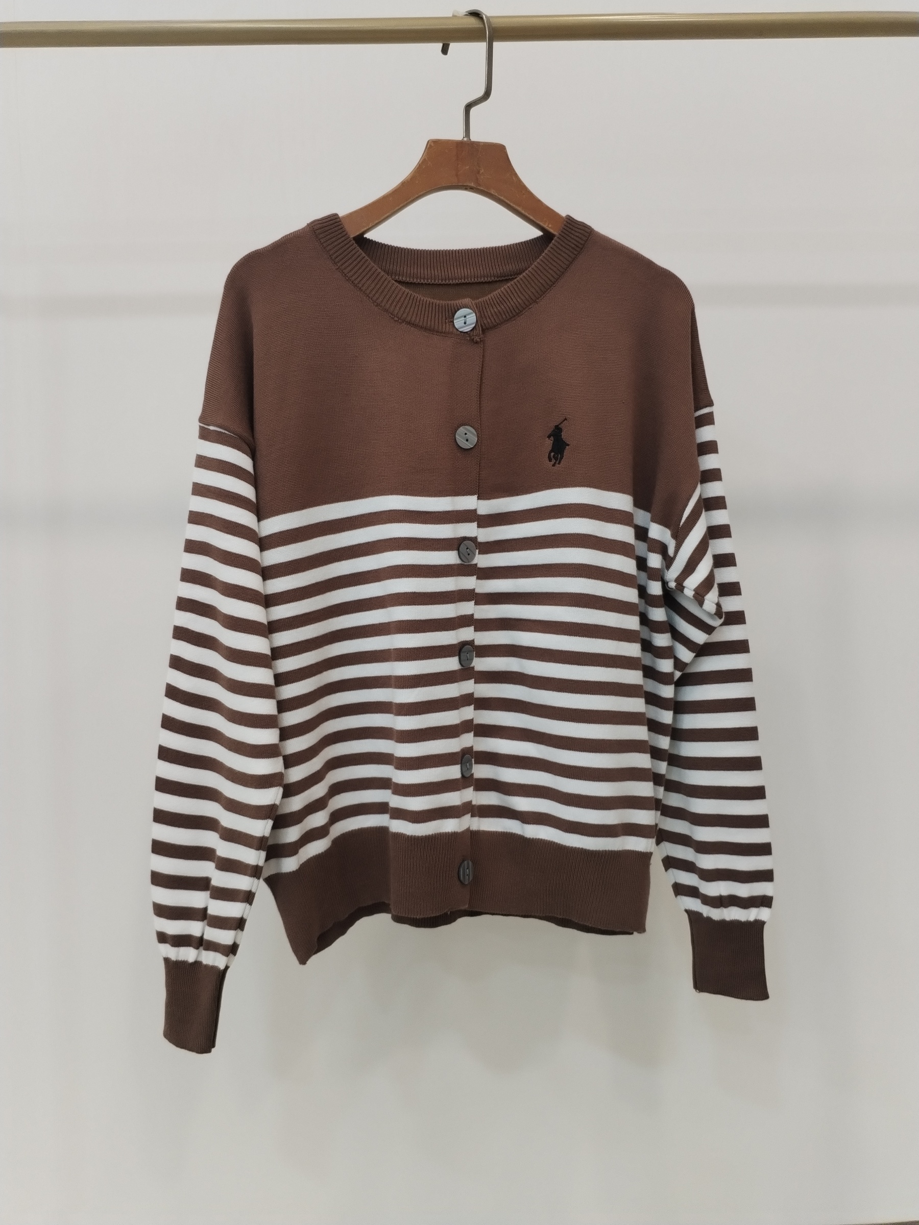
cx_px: 460
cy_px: 612
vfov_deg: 61.7
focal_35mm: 29
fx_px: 1027
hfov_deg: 48.2
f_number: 1.8
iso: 237
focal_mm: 4.75
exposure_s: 1/50
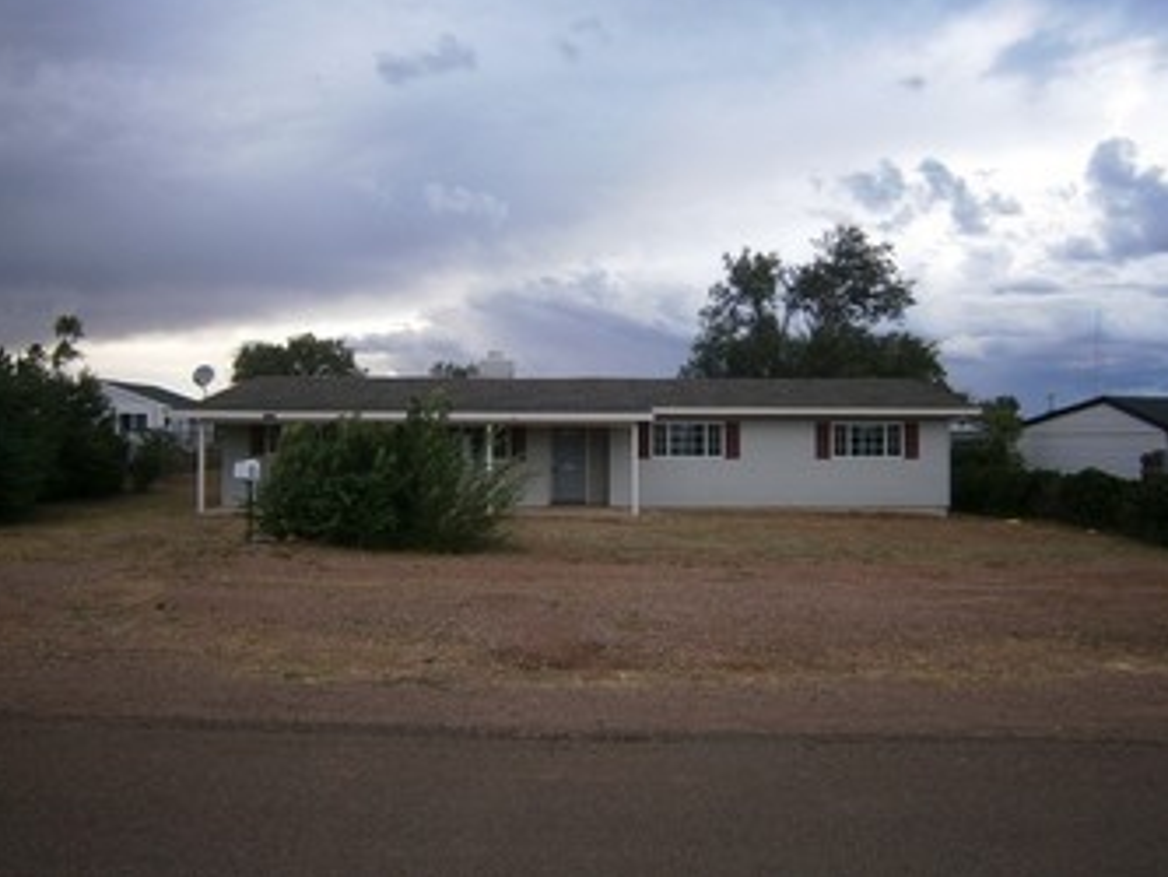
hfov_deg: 65.3
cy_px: 428
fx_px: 911
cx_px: 586
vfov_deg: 51.4
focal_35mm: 27
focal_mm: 4.7
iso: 80
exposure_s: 1/200
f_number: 2.8
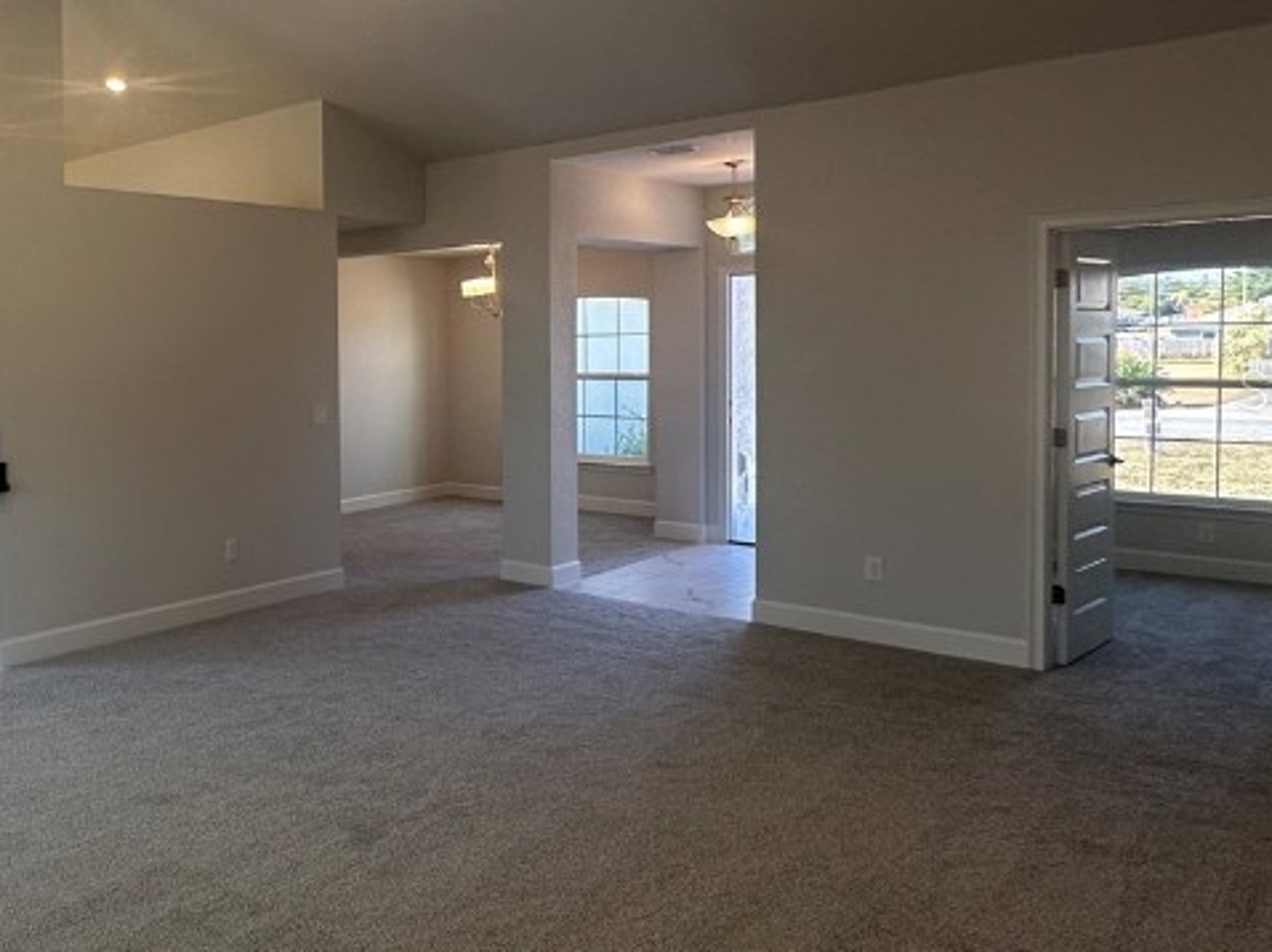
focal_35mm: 30
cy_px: 388
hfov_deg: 52.7
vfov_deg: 46.5
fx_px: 1102
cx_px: 128
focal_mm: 2.22
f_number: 2.2
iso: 80
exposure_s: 1/120
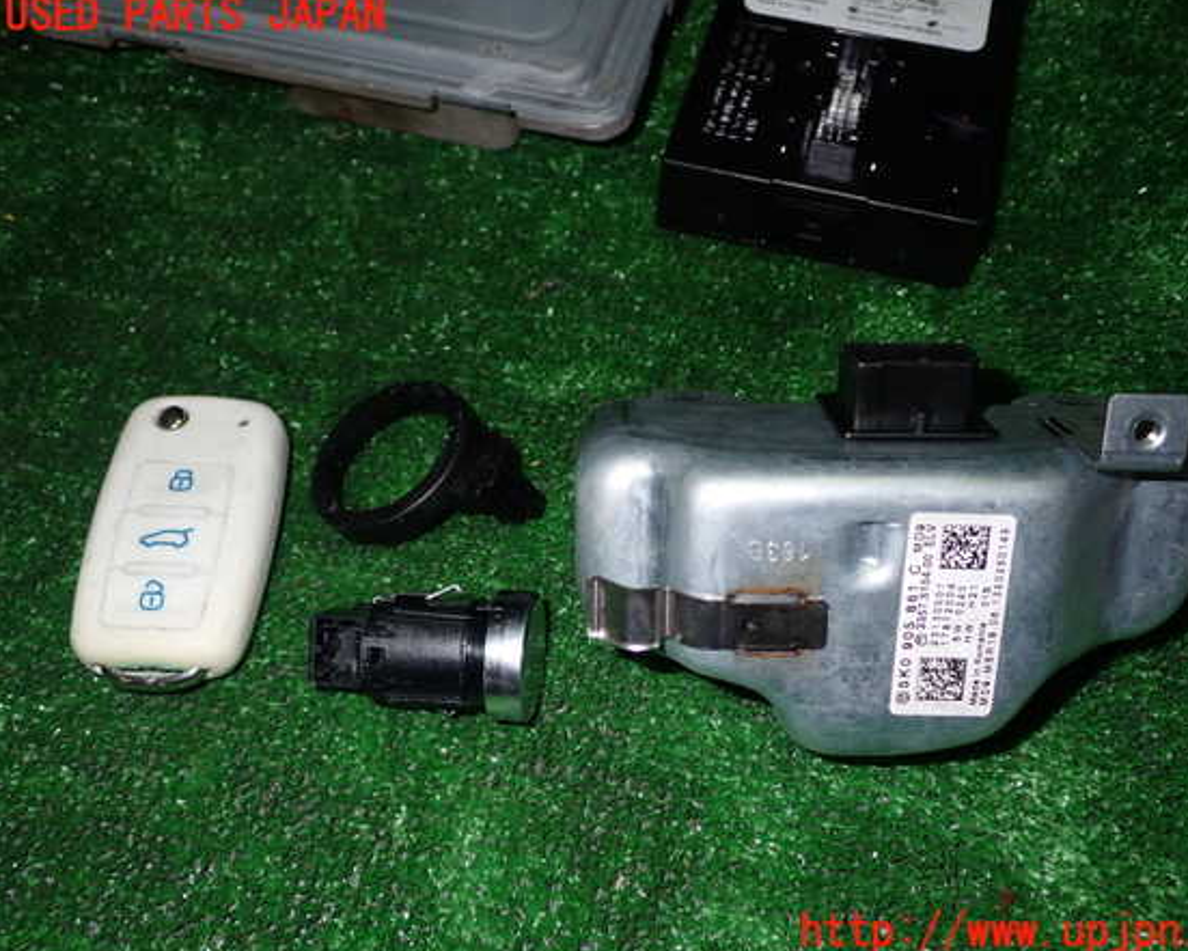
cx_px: 640
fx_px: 1196
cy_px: 474
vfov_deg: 43.4
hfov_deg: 52.8
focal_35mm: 34
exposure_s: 1/30
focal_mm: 5.79
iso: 200
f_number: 7.1
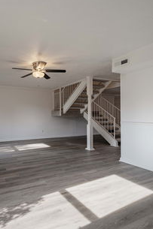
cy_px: 116
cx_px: 36
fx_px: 140
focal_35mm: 22
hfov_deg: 54.2
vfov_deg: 78.6
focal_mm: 14
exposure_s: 1/125
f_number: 5.6
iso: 140
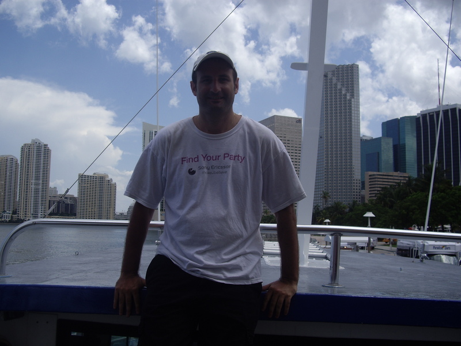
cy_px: 173
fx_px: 506
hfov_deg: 49.0
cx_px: 230
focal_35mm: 38
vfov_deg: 37.7
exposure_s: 1/320
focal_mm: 7.9
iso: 50
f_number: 5.6
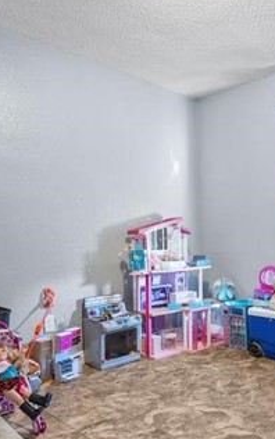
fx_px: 407
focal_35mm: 34
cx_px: 185
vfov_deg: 56.6
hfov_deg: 36.9
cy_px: 235
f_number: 8
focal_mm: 16.5
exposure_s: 3.2
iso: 400
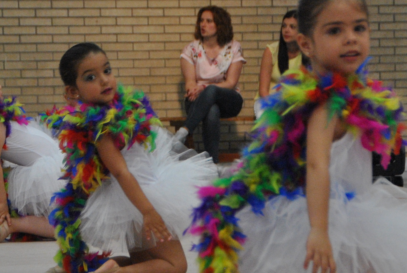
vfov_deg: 4.4
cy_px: 149
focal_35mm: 314
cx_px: 177
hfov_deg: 6.6
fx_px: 3554
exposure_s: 1/250
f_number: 5.3
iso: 800
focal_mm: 86
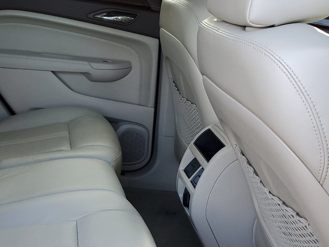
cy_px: 154
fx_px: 485
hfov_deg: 35.9
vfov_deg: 28.5
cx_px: 52
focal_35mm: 51
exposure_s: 1/120
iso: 65
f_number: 1.5
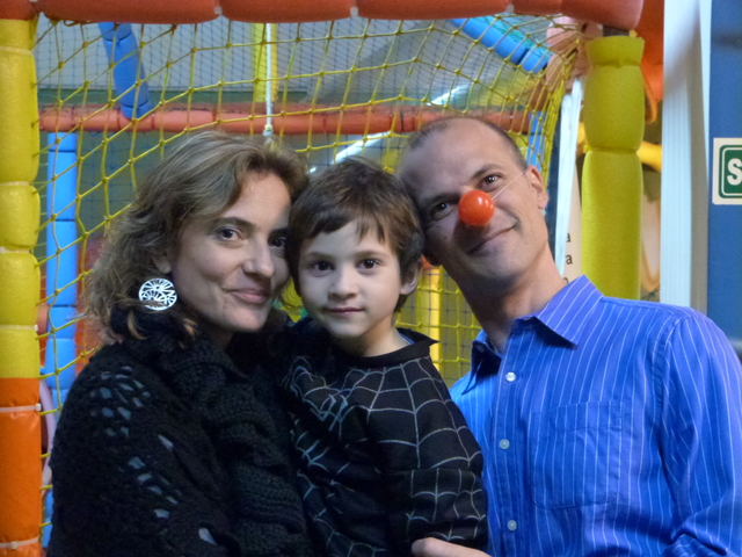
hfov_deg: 30.3
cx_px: 371
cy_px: 278
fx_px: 1372
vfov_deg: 22.9
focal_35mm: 64
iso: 800
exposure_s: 1/8
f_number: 3.3
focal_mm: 11.6
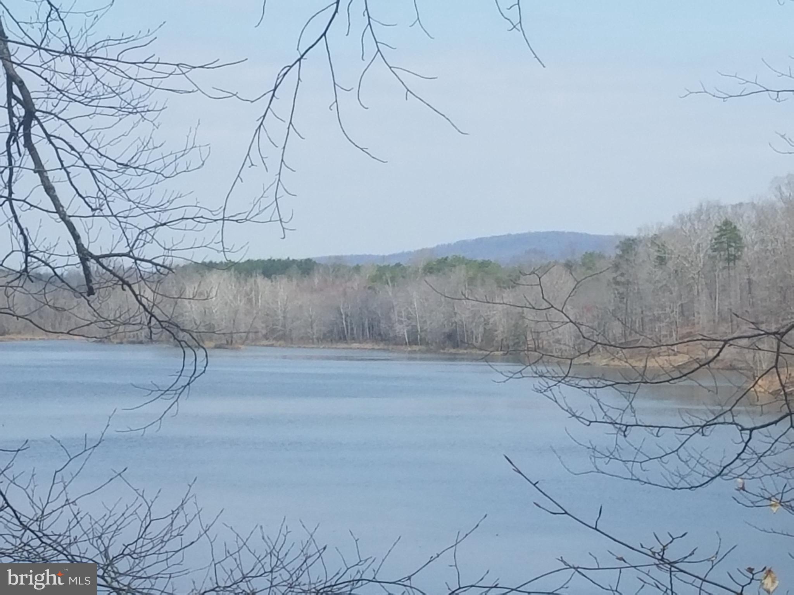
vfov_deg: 53.1
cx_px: 397
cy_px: 298
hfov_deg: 67.3
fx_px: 596
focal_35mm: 26
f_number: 1.7
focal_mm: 4.2
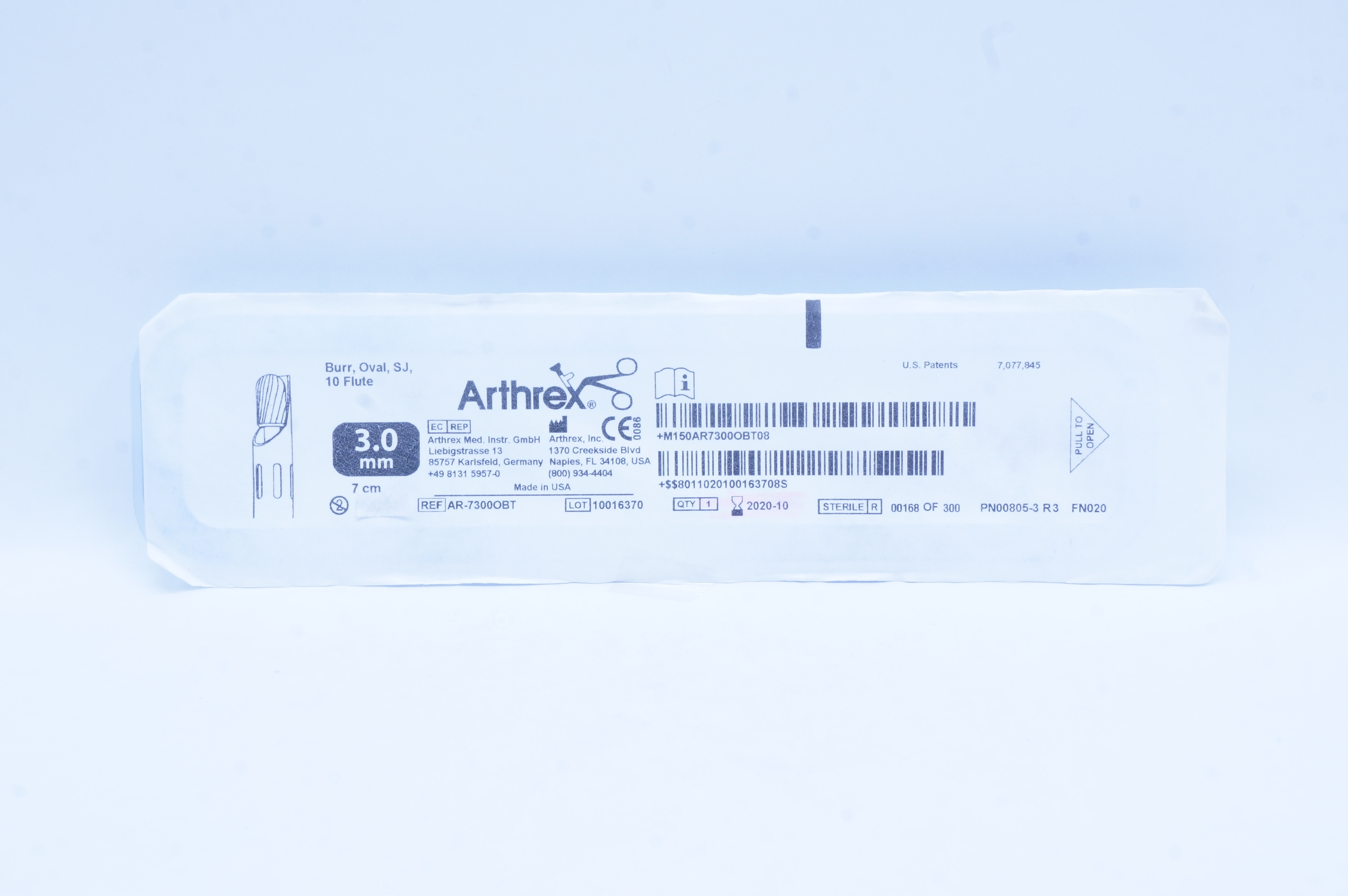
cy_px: 448
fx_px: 2693
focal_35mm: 72
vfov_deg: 18.9
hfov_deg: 28.1
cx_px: 674
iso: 400
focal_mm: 48
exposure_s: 1/10
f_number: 16
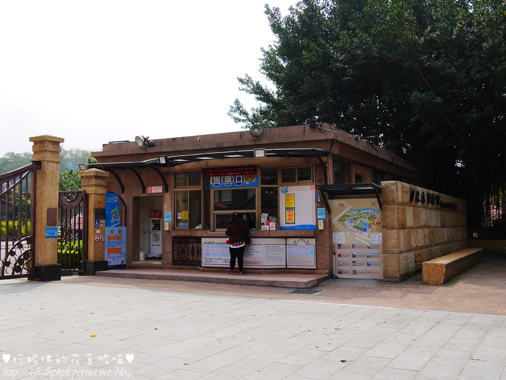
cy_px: 190
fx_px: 556
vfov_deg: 37.8
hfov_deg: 49.0
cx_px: 253
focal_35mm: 38
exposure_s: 1/400
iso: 200
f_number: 7.1
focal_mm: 19
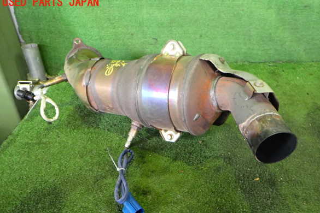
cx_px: 164
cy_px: 119
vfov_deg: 41.1
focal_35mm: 32
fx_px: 284
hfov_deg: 58.7
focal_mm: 5.4
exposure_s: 1/60
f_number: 2.3
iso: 1000
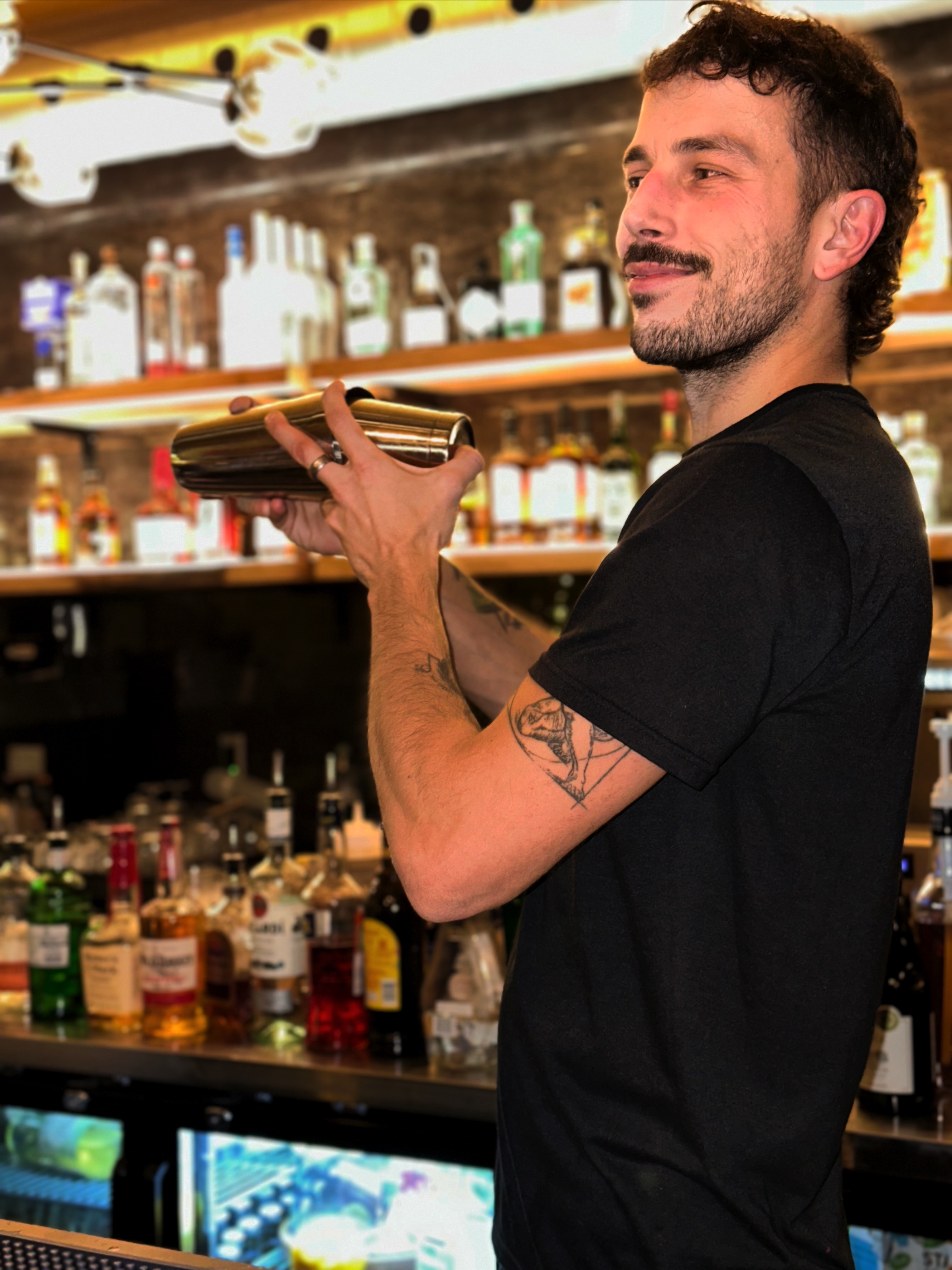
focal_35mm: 48
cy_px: 635
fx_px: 1760
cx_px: 476
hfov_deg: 30.3
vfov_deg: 39.7
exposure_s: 1/4
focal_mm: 6.86
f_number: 1.78
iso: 100
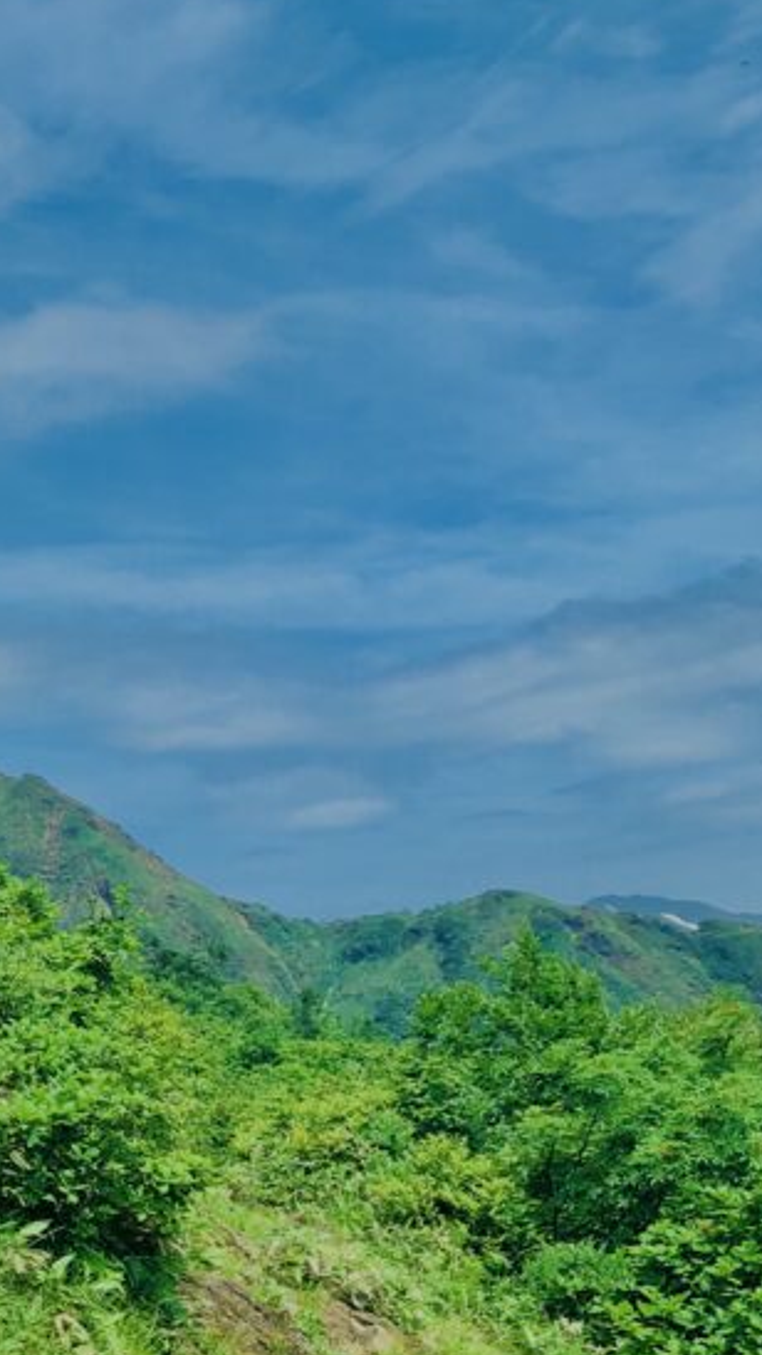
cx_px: -408
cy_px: 519
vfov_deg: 36.4
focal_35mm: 57
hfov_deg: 18.5
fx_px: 2049
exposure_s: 1/2825
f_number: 1.8
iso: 20
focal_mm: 3.99
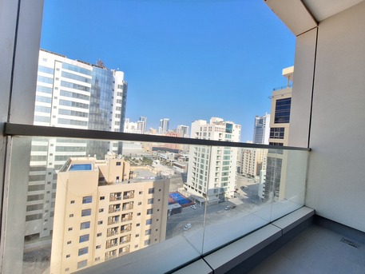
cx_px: 182
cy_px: 137
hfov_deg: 106.2
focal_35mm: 13
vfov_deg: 89.9
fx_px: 137
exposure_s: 1/924
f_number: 2.2
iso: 40
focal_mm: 1.74
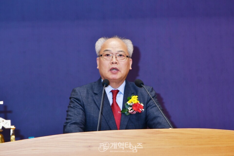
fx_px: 1755
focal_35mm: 270
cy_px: 78
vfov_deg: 5.1
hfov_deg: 7.6
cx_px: 117
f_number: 5.6
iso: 400
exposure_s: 1/80
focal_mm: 135
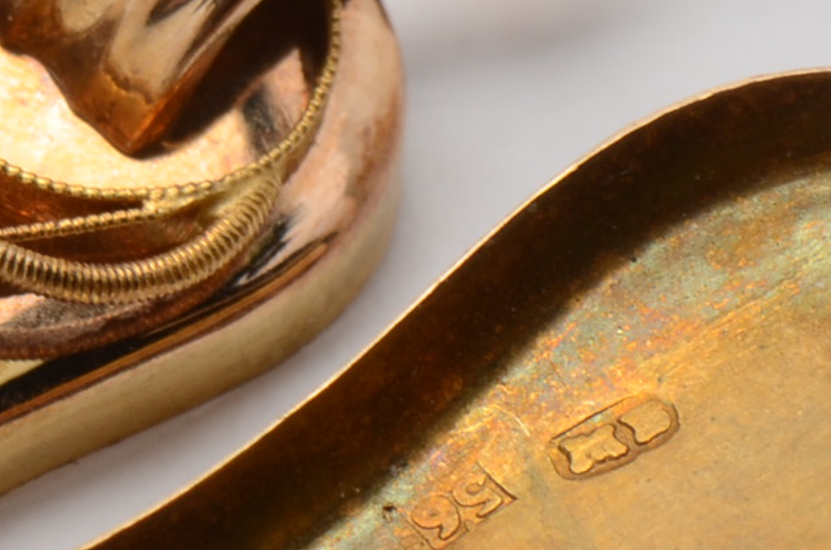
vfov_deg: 2.7
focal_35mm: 498
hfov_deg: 4.1
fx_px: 11471
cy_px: 272
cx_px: 639
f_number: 18
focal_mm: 85
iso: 200
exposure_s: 1/125
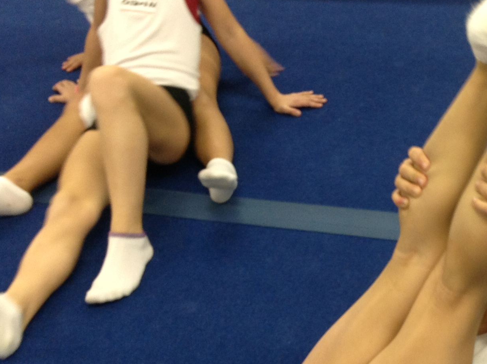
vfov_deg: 19.7
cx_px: 443
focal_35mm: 74
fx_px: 1040
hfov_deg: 25.5
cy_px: 278
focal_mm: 4.28
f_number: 2.4
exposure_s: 1/15
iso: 100
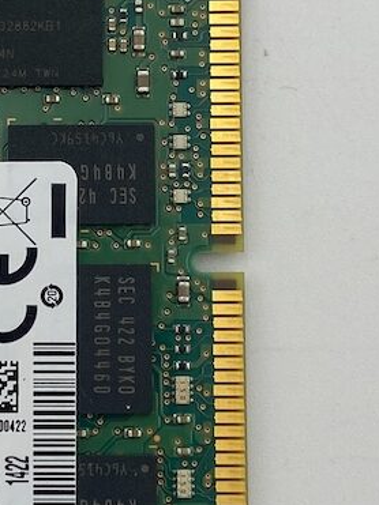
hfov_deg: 13.0
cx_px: 75
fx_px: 1651
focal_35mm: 113
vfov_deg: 17.3
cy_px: 140
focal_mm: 4.25
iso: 32
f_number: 1.8
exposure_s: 1/268
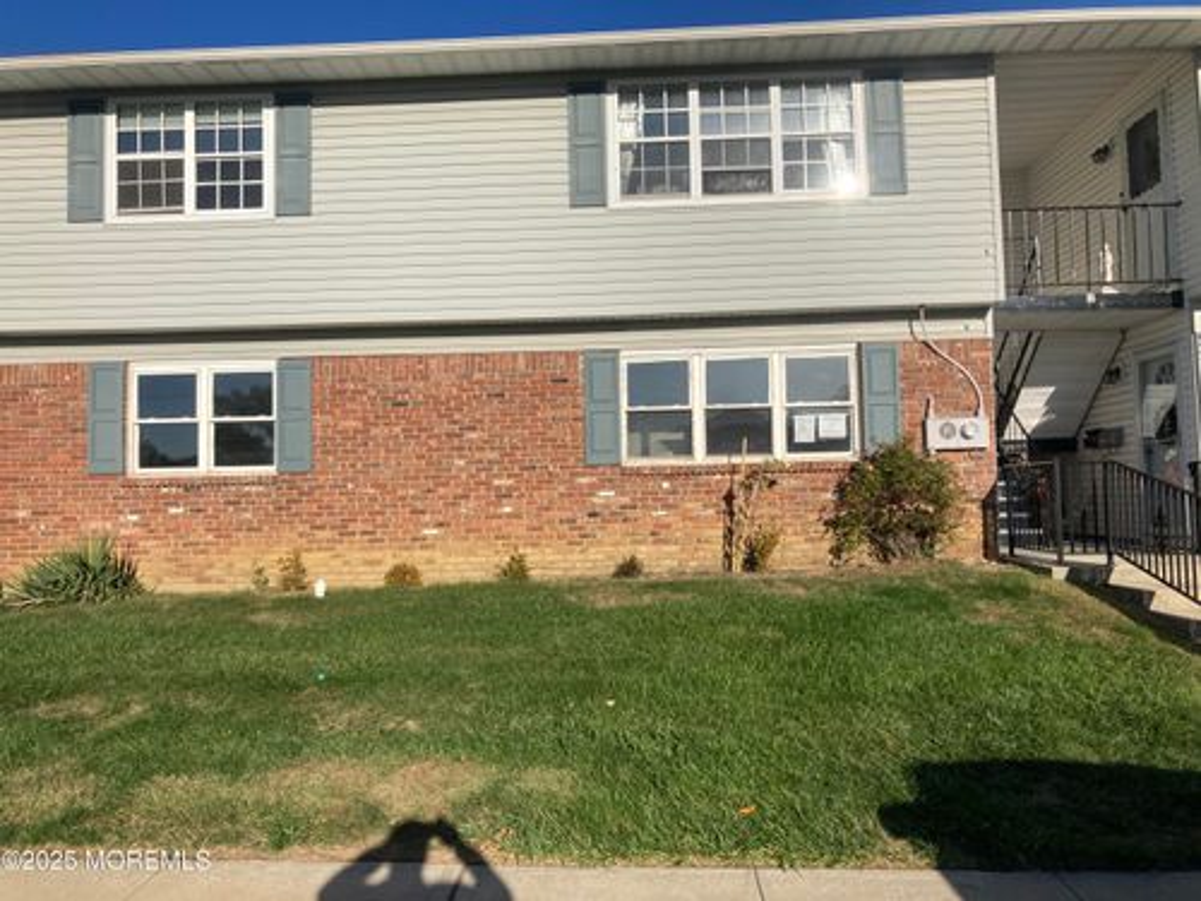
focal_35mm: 28
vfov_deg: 49.7
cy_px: 450
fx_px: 971
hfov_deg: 63.4
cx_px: 600
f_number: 1.8
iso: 20
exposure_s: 1/3745
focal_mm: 3.99
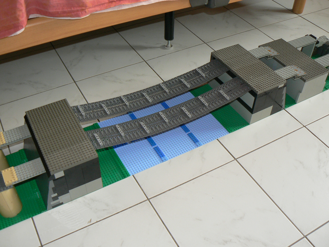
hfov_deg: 51.4
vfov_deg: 39.7
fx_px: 342
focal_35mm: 36
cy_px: 124
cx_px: 164
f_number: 2.8
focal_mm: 6
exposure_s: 1/10
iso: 100
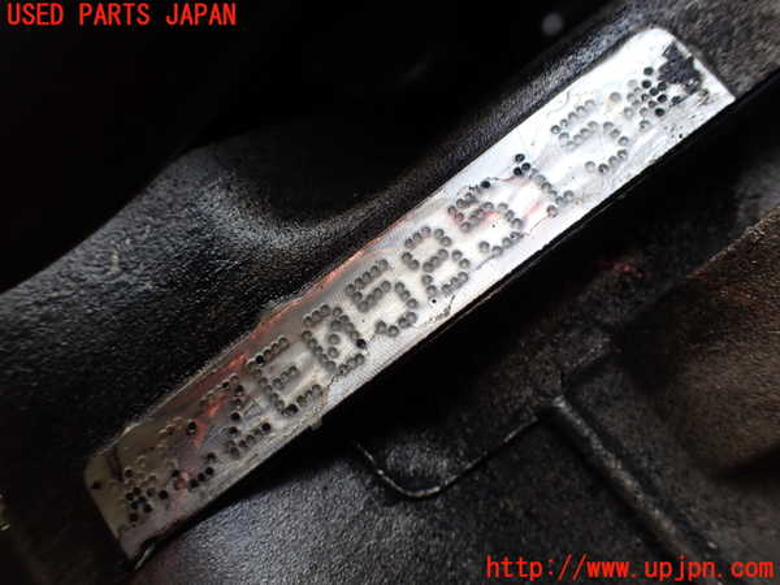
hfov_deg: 60.0
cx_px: 390
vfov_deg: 46.8
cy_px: 292
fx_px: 676
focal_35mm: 30
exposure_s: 1/125
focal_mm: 5.4
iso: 125
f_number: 3.2
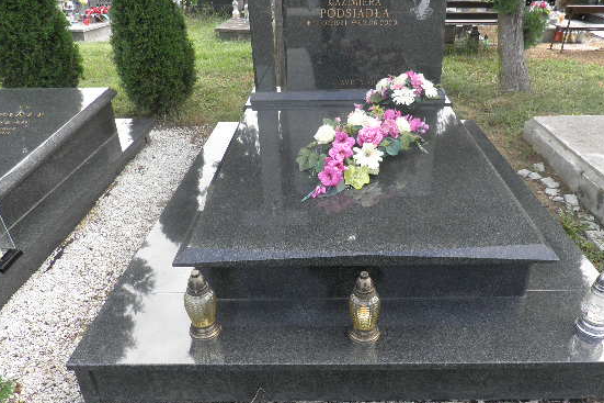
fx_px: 486
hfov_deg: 63.5
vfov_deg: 44.9
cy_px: 208
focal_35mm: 29
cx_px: 335
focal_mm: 4.3
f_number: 3.3
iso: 64
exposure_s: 1/80
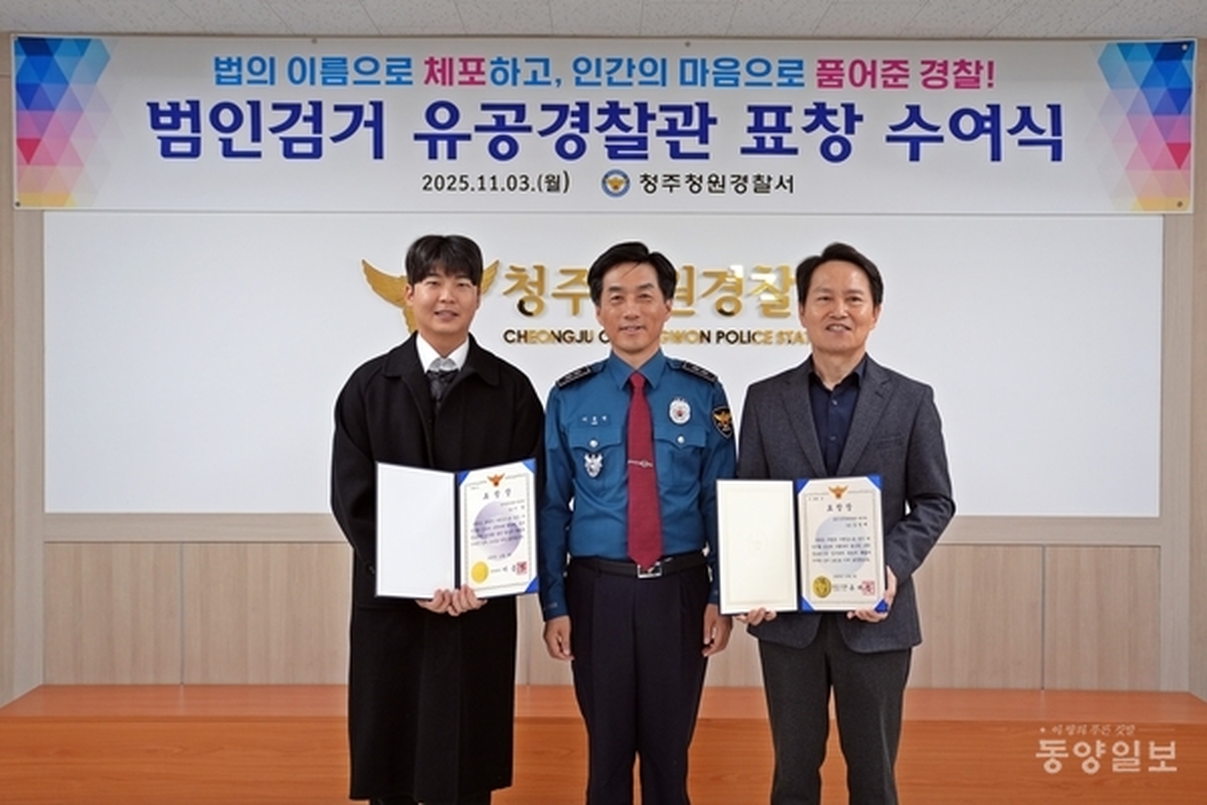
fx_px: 1274
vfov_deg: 35.1
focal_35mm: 38
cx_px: 604
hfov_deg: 50.7
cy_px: 402
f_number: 4.5
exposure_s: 1/160
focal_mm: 38
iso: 1250
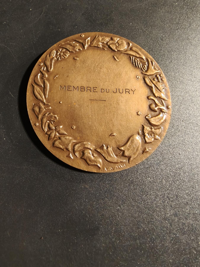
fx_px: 177
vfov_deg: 73.9
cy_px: 134
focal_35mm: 23
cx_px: 100
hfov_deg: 58.9
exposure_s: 1/100
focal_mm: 2.32
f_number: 2
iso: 160
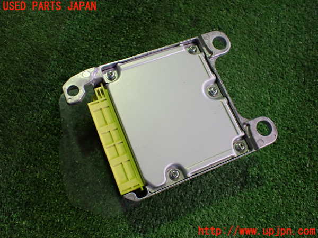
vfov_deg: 46.8
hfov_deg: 60.0
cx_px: 159
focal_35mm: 30
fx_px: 276
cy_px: 119
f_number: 2.3
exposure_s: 1/125
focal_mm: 5.4
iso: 500
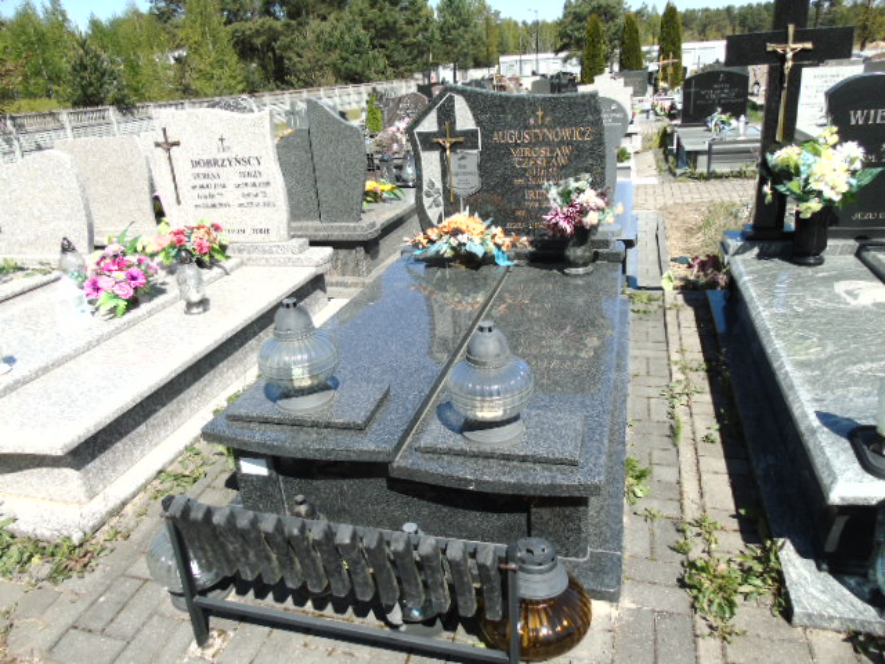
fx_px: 639
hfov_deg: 69.4
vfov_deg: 54.9
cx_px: 442
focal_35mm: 25
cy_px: 332
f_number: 3.4
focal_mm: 4.4
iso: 80
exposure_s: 1/800
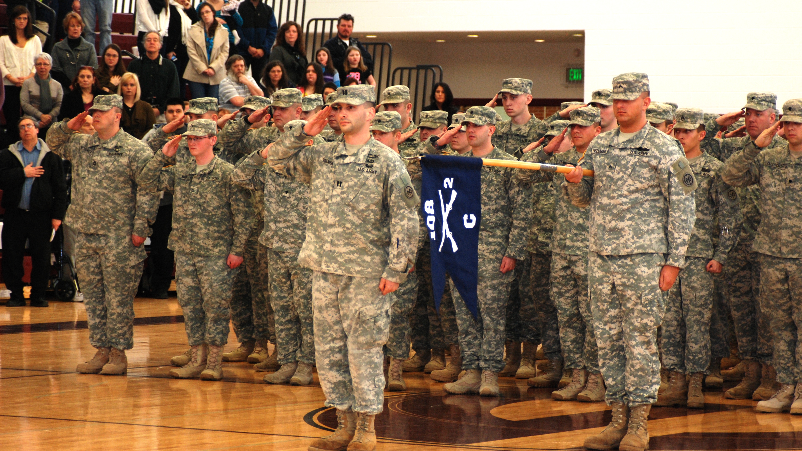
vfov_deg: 7.8
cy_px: 218
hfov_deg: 13.9
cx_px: 400
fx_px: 3296
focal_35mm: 155
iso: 400
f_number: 4.5
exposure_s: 1/60
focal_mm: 98
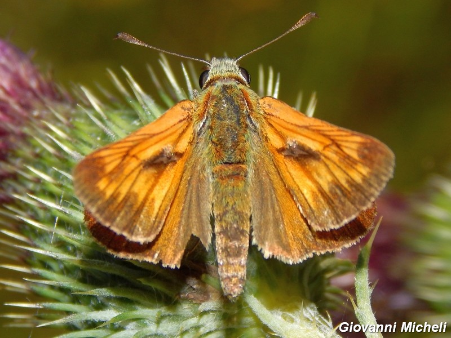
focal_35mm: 162
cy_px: 169
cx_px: 226
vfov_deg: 9.2
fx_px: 2111
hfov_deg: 12.2
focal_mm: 28.7
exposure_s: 1/320
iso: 125
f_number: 10.1
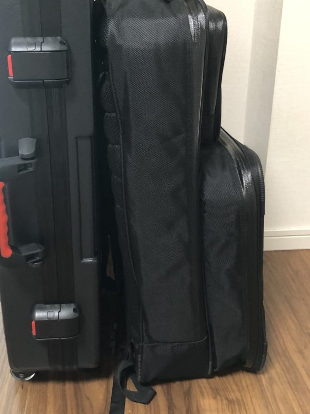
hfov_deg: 35.6
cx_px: 105
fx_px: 478
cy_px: 181
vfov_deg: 46.7
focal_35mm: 40
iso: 100
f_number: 1.8
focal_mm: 3.99
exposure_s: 1/17
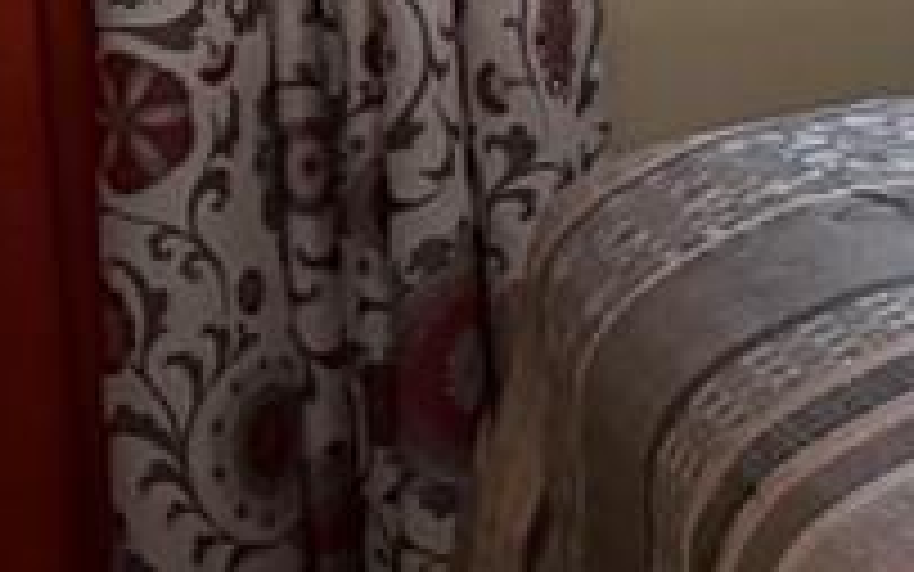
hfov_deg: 8.7
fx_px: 5008
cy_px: -351
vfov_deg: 6.4
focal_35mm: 201
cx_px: 2688
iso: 500
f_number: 1.78
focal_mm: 6.76
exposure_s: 1/60
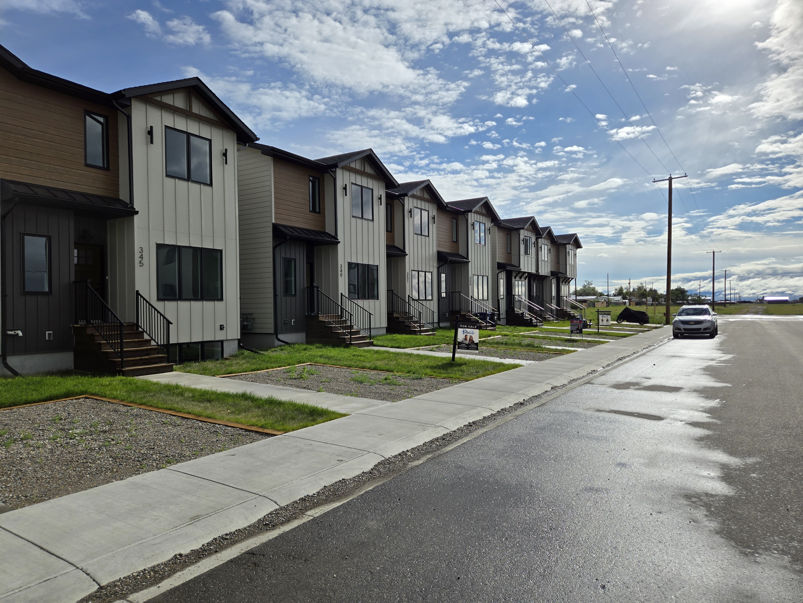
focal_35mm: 23
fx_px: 534
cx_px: 402
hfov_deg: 73.9
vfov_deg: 58.9
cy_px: 302
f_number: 1.8
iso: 25
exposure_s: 1/5397
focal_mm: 5.4
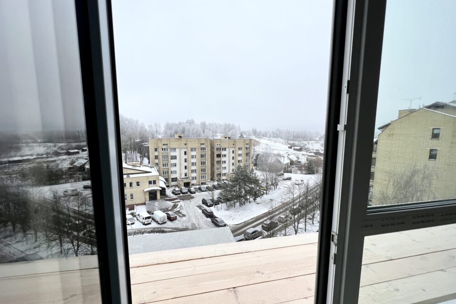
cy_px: 157
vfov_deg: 81.2
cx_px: 227
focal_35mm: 14
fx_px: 177
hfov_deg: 104.3
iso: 32
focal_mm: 1.57
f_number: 1.8
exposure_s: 1/345
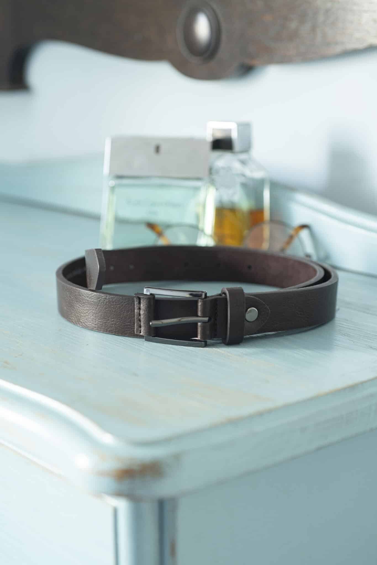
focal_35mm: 60
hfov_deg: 22.6
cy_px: 282
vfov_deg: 33.4
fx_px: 943
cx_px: 188
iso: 200
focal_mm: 60
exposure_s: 1/10
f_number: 5
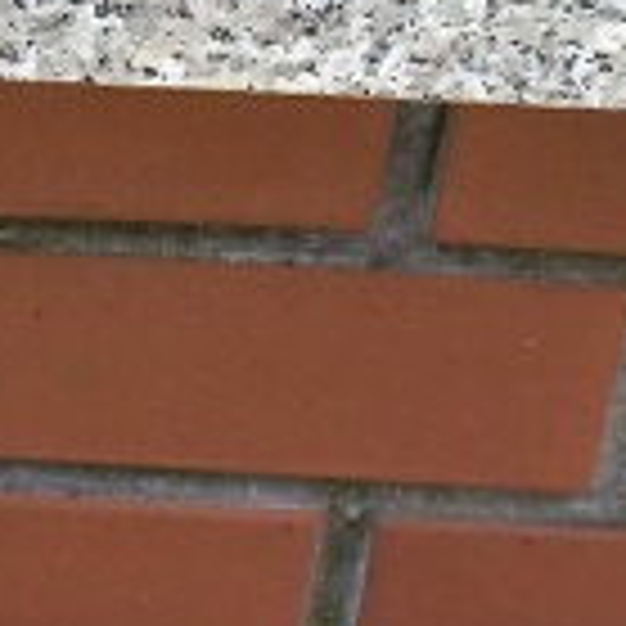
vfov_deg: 9.7
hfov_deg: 8.7
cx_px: -1383
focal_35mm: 159
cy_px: -865
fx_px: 3253
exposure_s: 1/100
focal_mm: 4.6
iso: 50
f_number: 1.8
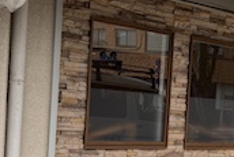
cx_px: 242
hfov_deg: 22.3
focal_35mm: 87
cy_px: 135
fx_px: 566
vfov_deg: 15.6
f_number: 1.78
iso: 80
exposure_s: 1/2703
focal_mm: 6.76
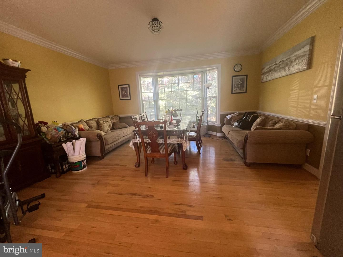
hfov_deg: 106.2
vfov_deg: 89.9
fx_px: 129
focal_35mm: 13
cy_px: 128
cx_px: 172
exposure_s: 1/99
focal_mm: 1.57
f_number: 1.8
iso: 250
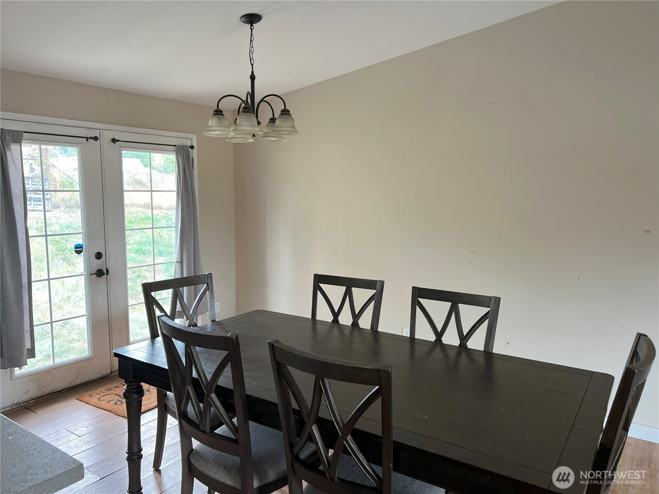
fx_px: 495
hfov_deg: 67.3
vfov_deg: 53.1
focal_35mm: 26
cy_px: 247
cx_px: 330
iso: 125
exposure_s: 1/119
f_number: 1.5
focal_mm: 5.7
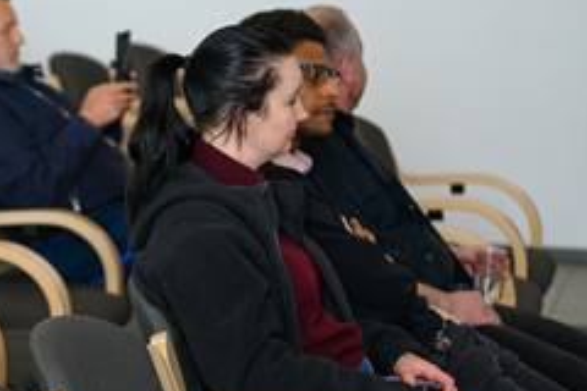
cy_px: 341
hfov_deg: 13.4
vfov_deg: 9.1
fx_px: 2446
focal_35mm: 150
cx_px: -88
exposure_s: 1/125
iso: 125
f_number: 1.8
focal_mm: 50
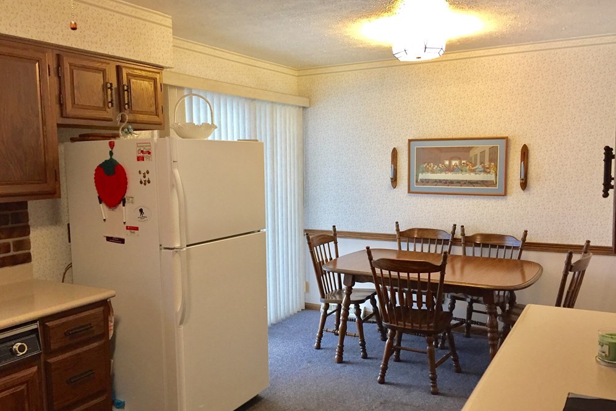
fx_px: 530
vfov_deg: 42.3
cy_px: 222
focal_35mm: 31
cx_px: 305
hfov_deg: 60.3
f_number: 2.2
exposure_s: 1/30
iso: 125
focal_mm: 4.15
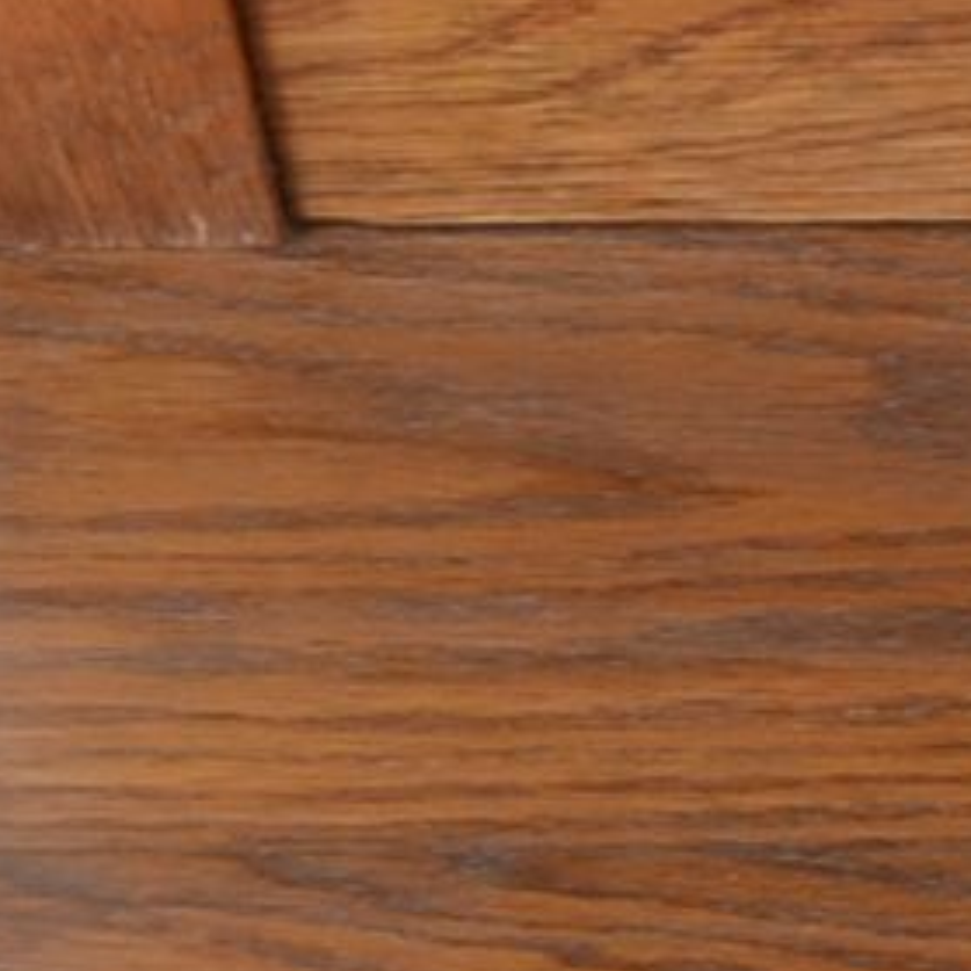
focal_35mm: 337
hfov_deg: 4.9
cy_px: 1691
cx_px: 3299
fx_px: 10695
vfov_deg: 5.1
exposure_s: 1/80
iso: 200
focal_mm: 30
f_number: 8
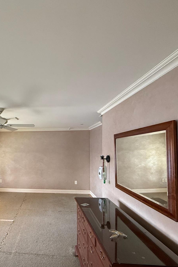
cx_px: 33
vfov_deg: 78.3
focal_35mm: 22
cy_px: 148
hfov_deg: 53.0
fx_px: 163
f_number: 2.2
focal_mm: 2.22
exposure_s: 1/64
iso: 320
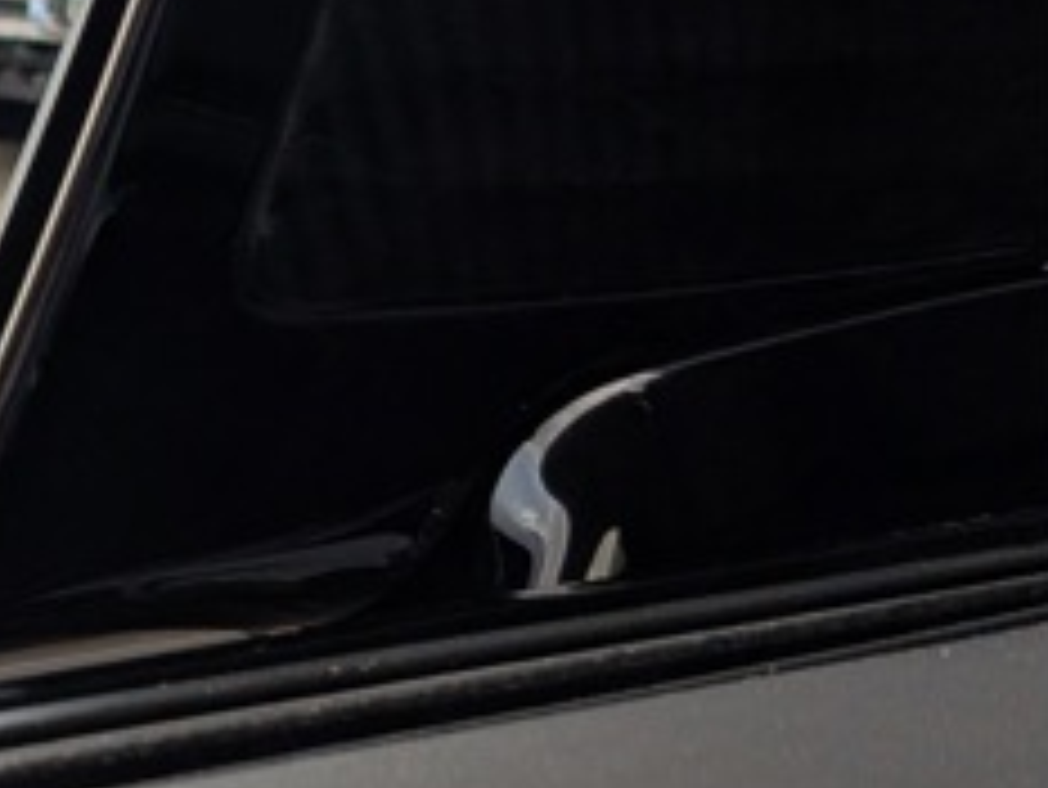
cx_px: -733
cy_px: 27
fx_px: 5089
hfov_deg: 11.1
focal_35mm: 168
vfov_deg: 8.8
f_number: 1.68
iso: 20
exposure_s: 1/287
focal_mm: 6.9
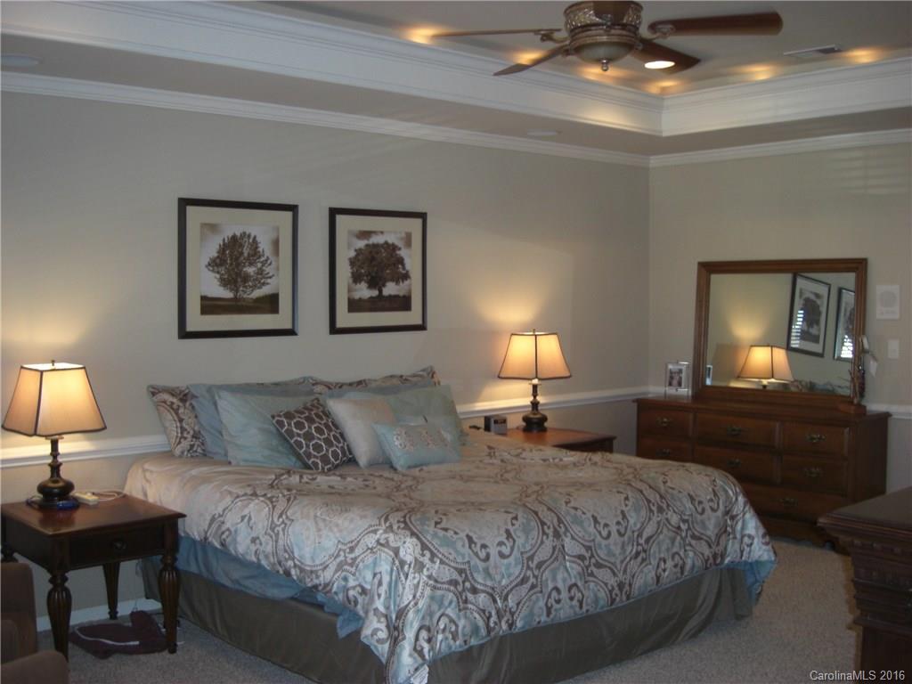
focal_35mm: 38
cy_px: 342
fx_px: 1001
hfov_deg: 49.0
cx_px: 456
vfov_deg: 37.7
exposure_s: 1/60
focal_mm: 7.9
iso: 200
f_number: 2.8
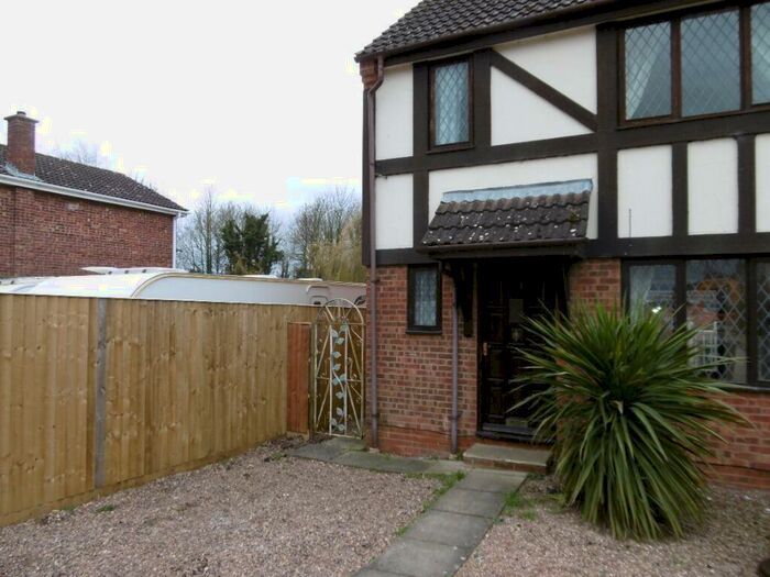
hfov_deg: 71.6
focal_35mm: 24
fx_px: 534
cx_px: 385
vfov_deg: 56.8
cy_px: 288
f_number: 3.1
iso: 100
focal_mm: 4.3
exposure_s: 1/320
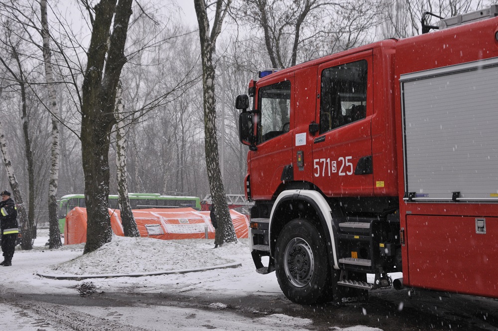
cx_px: 249
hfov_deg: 37.9
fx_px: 725
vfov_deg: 25.7
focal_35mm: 52
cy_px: 166
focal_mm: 35
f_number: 6.3
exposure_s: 1/160
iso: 640
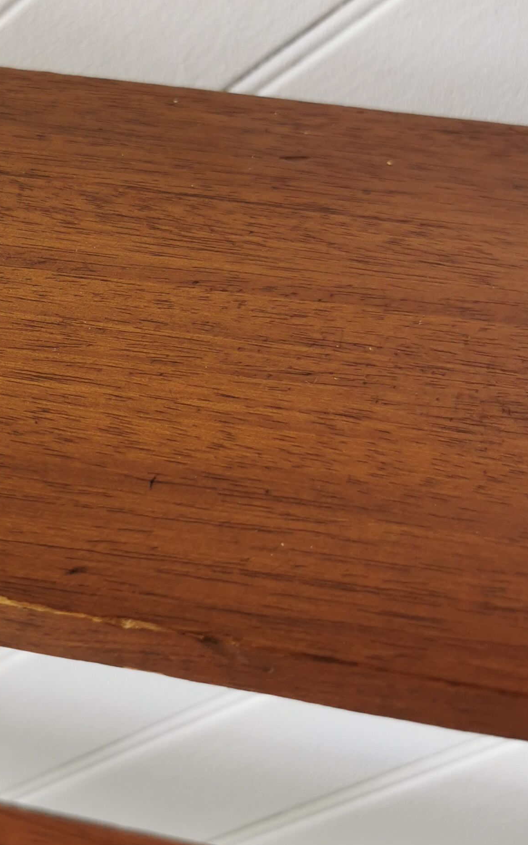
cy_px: 253
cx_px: -31
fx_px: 1289
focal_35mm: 56
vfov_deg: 35.8
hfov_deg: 22.1
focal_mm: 5.56
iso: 50
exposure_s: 1/290
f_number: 1.6
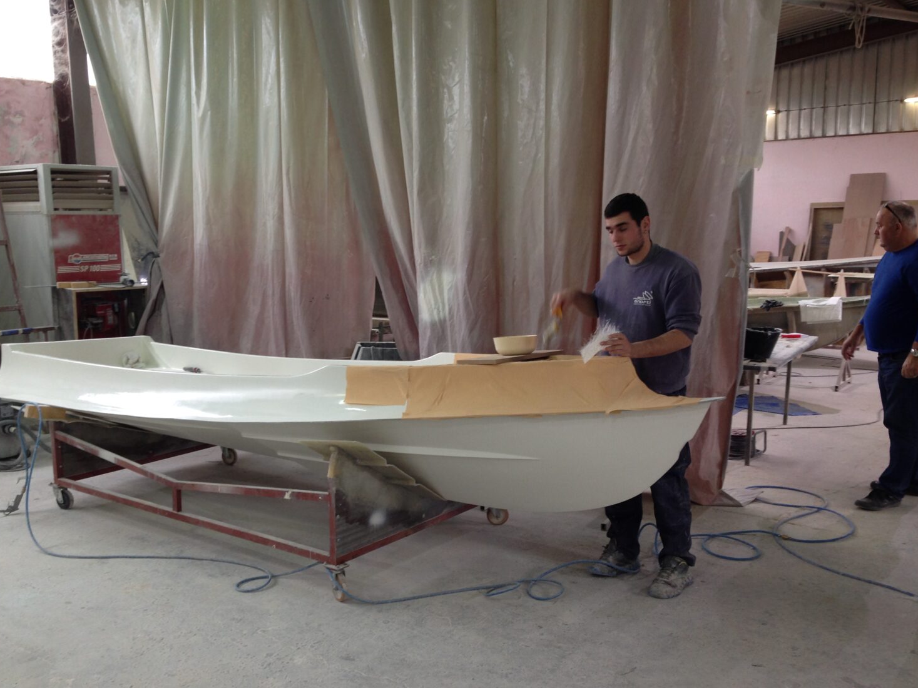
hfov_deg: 51.3
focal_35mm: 36
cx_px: 432
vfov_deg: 39.6
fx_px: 955
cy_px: 373
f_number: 2.4
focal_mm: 4.12
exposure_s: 1/20
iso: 64
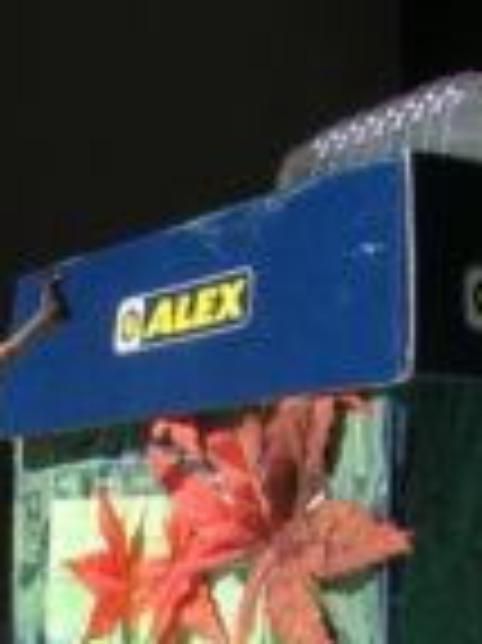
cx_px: 81
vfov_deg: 18.5
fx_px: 1878
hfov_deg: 14.5
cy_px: 752
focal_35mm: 101
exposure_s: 1/273
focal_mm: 4.7
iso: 100
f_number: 5.2
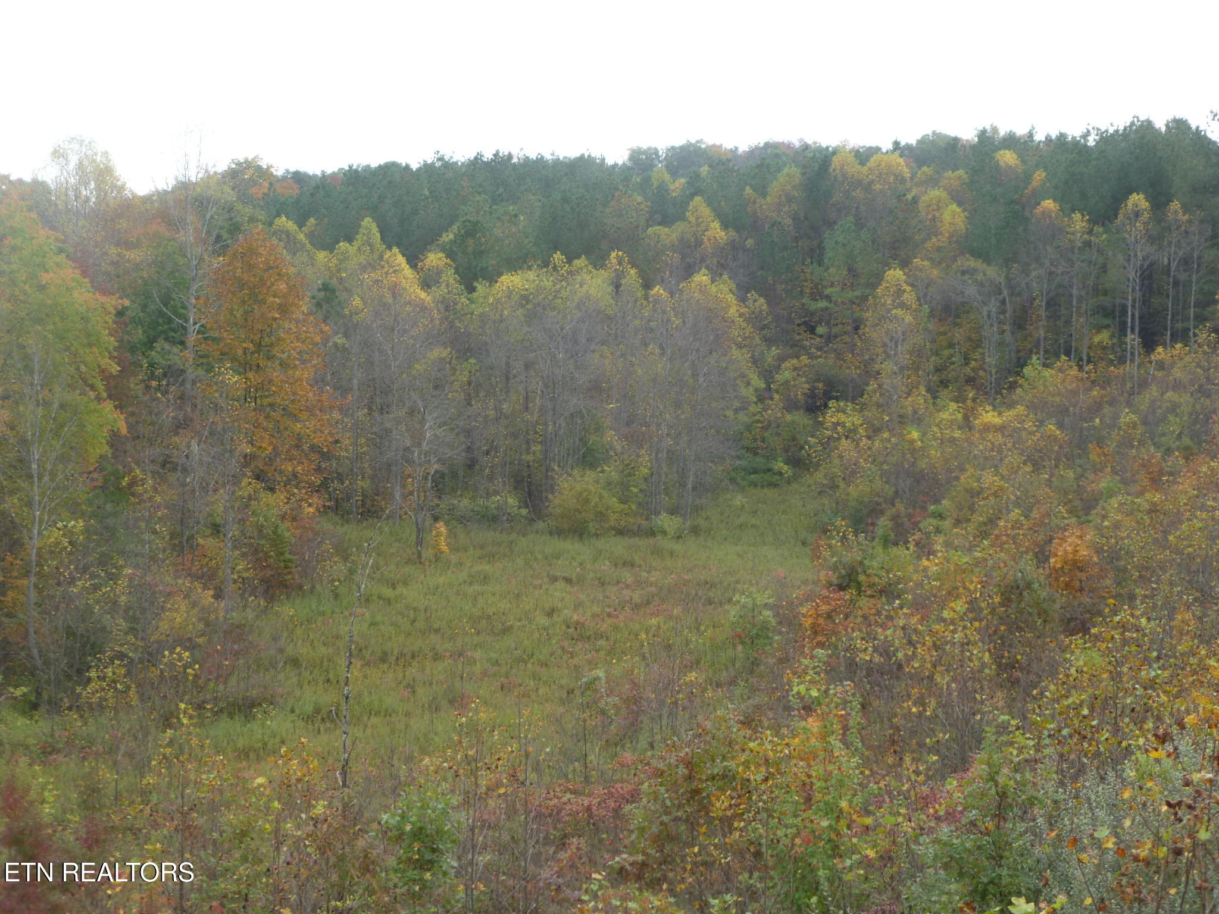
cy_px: 457
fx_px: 1761
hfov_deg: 38.2
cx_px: 610
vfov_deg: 29.1
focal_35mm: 50
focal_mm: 9
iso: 80
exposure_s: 1/60
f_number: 3.9
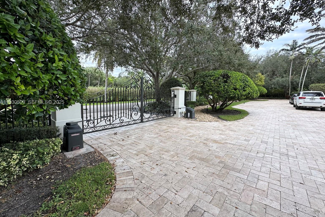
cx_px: 167
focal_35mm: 15
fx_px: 135
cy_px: 103
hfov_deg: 100.4
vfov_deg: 77.2
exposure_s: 1/111
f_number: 2.2
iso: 40
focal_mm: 2.22
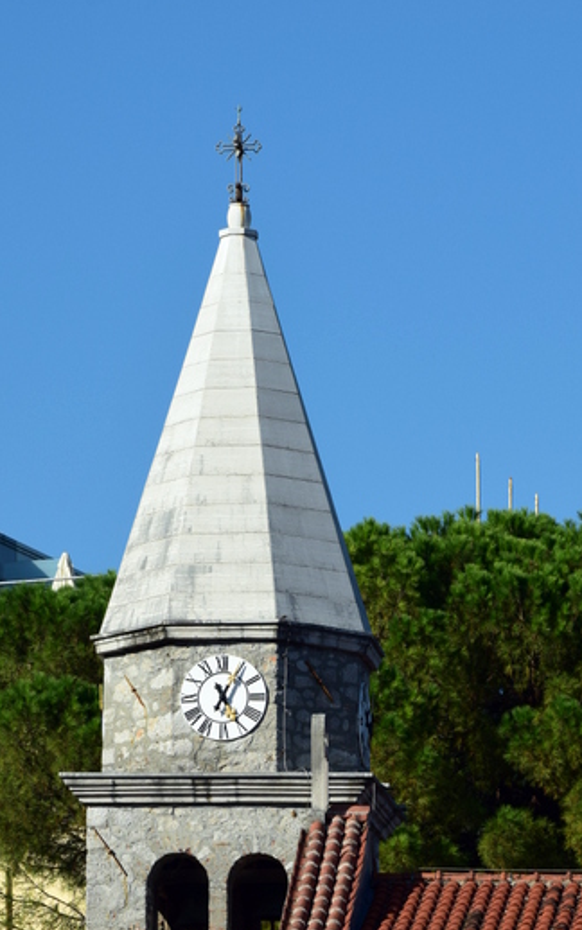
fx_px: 6285
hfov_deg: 5.3
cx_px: 248
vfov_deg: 8.5
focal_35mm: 248
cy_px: 549
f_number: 11
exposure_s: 1/400
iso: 400
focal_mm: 105
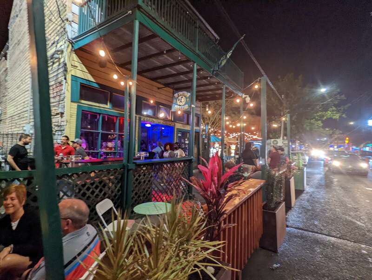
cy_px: 140
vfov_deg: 78.2
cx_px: 186
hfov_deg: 94.4
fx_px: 172
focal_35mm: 16
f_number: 2.2
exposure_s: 1/23.8
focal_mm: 2.35
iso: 417
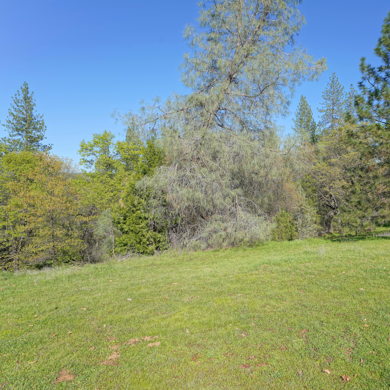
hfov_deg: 60.9
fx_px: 319
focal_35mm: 25
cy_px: 194
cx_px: 270
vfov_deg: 62.9
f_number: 7.1
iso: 100
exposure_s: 1/200
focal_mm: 19
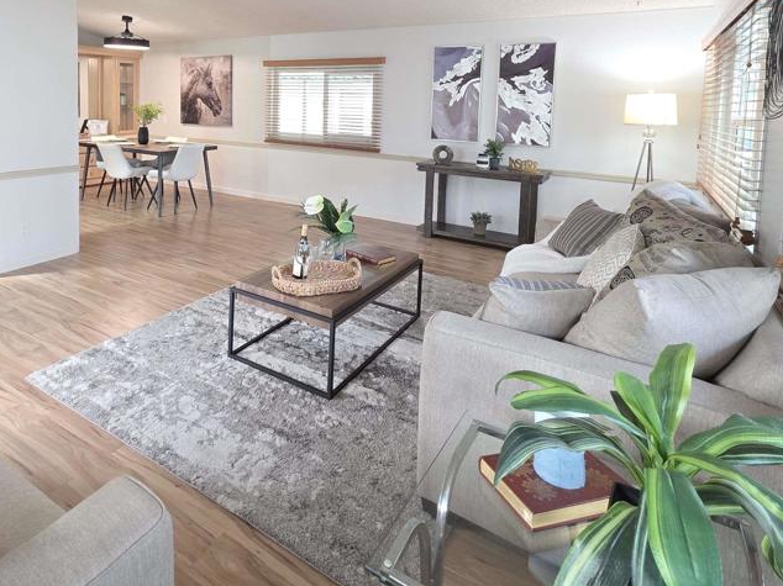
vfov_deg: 59.4
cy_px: 133
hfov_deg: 77.4
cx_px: 288
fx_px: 475
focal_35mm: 21
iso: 200
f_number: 1.9
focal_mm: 2.2
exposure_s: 1/60
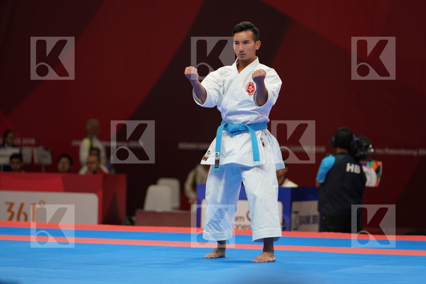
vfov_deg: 6.3
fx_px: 2568
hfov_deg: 9.5
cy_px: 142
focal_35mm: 217
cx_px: 213
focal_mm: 217
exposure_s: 1/500
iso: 1250
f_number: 4
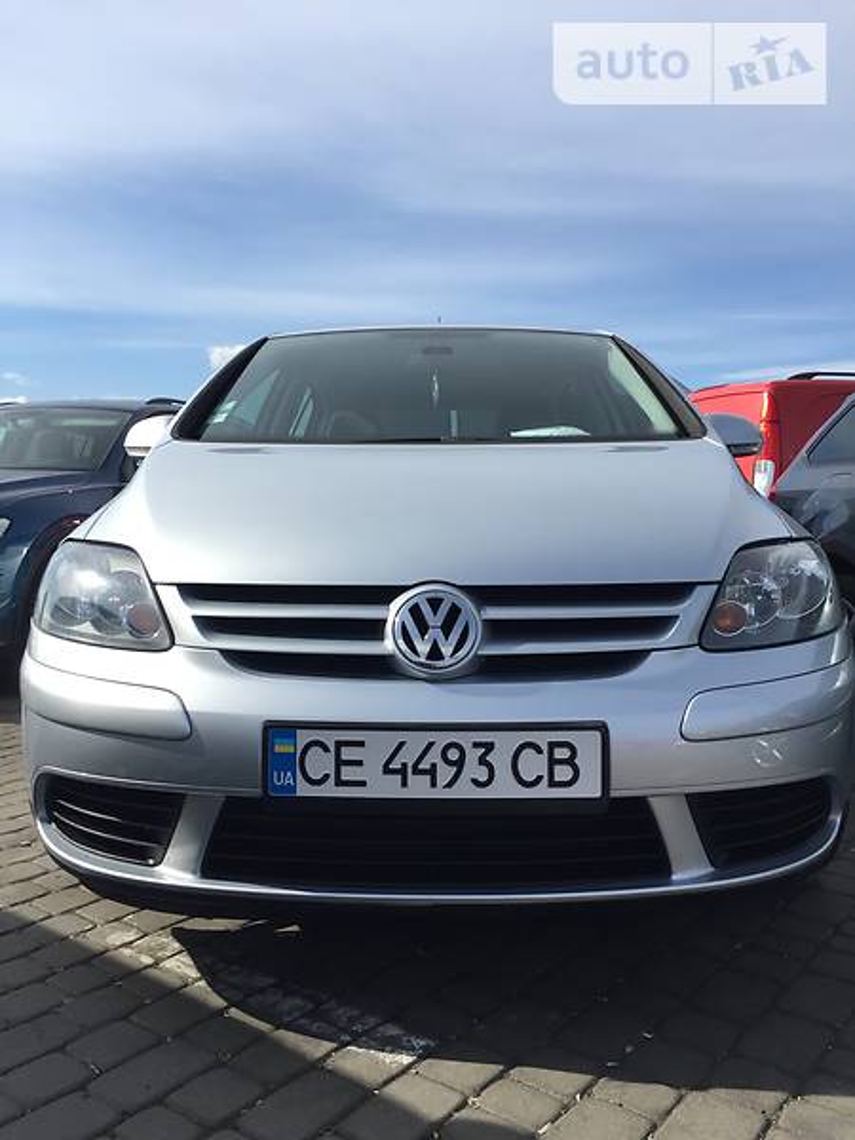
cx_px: 428
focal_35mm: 29
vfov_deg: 61.7
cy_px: 570
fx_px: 955
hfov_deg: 48.2
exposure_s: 1/1980
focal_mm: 4.2
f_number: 2.2
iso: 32
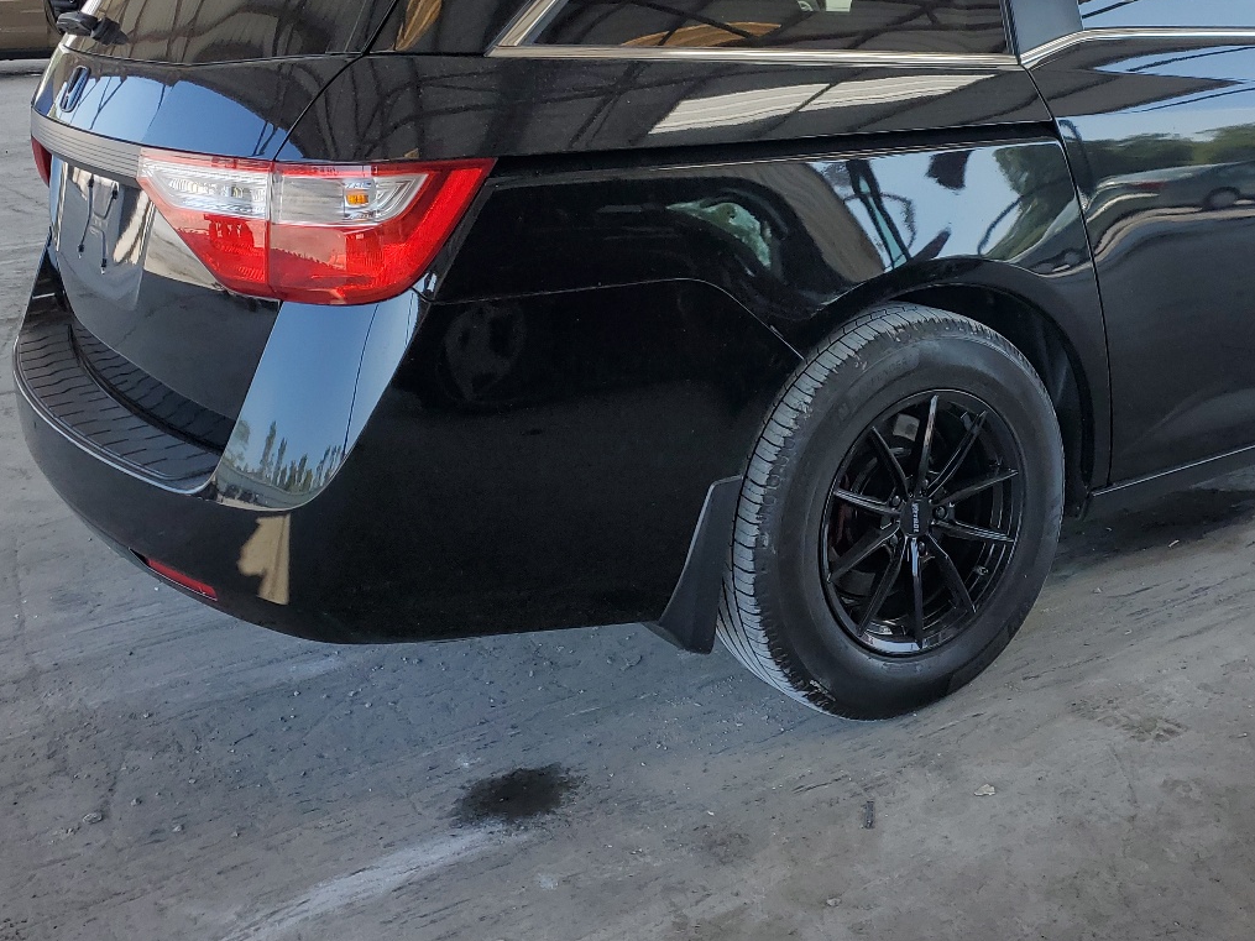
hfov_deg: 44.6
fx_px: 1486
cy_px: 232
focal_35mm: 41
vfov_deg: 34.4
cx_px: 898
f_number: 1.5
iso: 50
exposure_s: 1/714
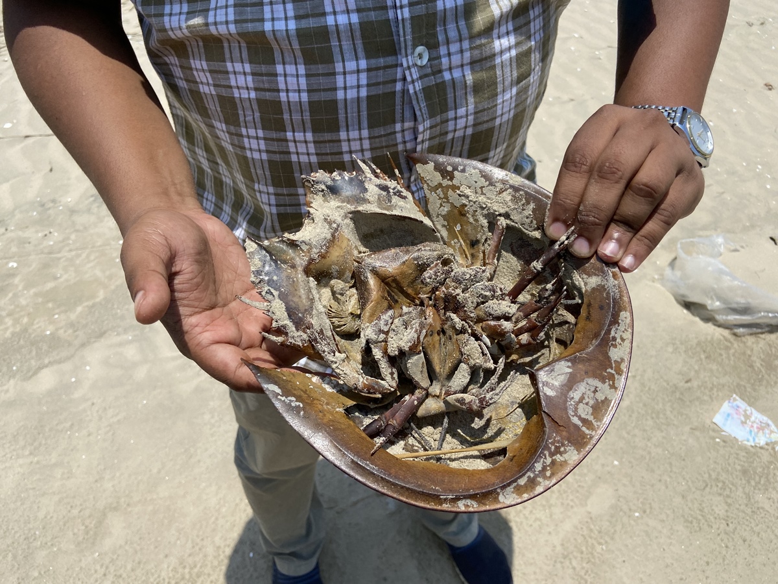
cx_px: 389
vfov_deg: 53.1
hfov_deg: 67.3
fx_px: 584
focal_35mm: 26
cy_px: 292
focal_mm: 4.25
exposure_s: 1/3984
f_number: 1.8
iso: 32
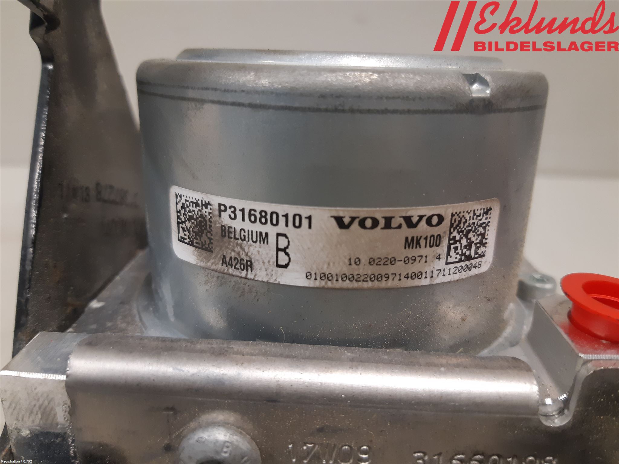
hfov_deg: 67.3
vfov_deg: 53.1
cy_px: 232
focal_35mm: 26
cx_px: 310
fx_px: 465
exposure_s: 1/50
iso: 200
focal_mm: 3.93
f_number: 1.7
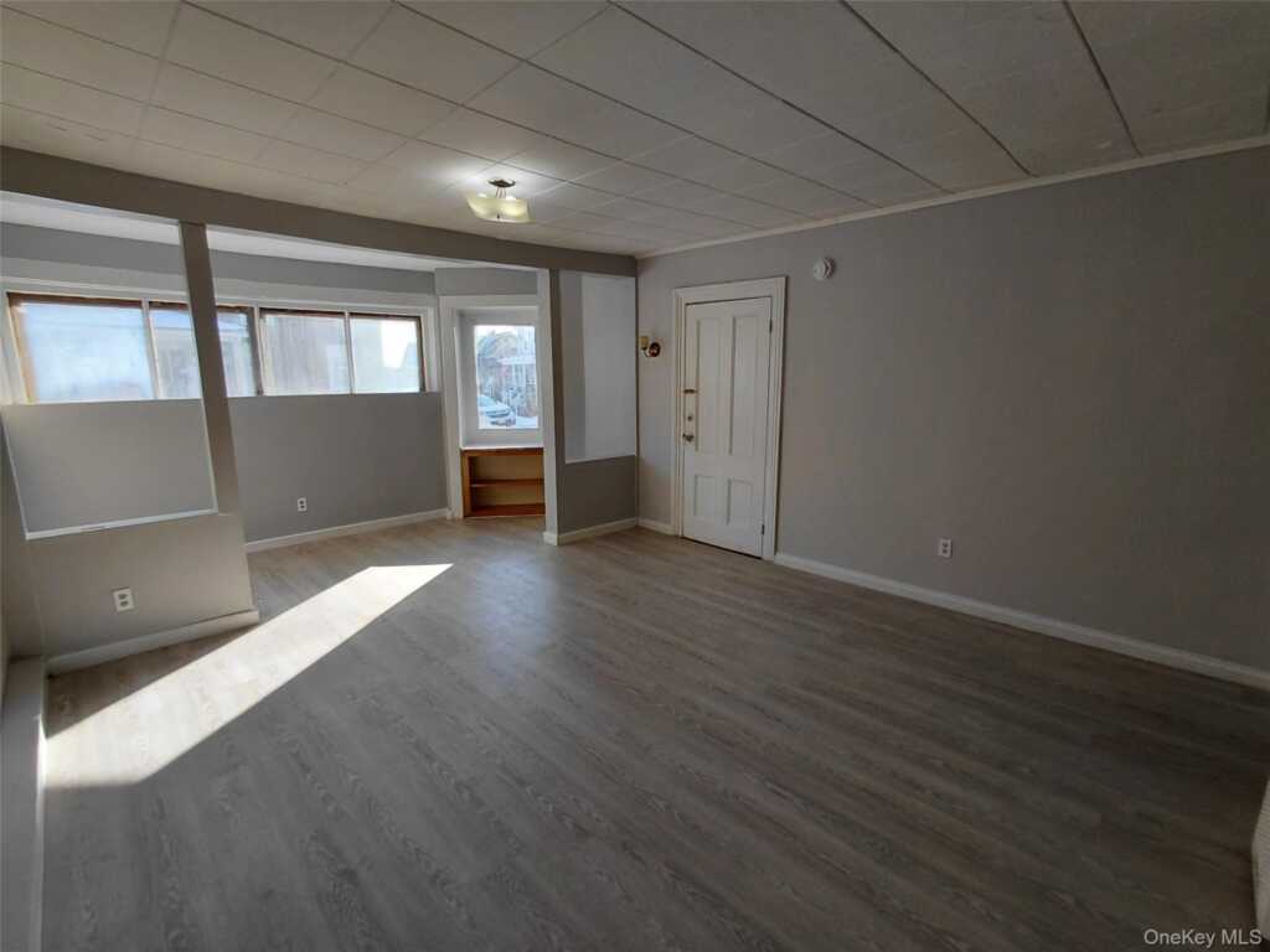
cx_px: 635
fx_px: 587
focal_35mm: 16
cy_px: 476
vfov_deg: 78.1
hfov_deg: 94.5
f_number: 2.2
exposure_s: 1/231
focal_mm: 1.64
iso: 40
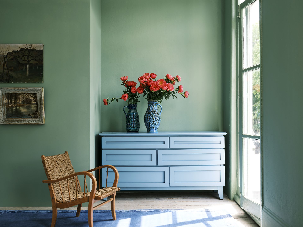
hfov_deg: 44.8
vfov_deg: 34.3
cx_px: 152
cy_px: 114
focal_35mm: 42
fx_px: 368
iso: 100
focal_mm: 52.7
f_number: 8
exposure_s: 1/14
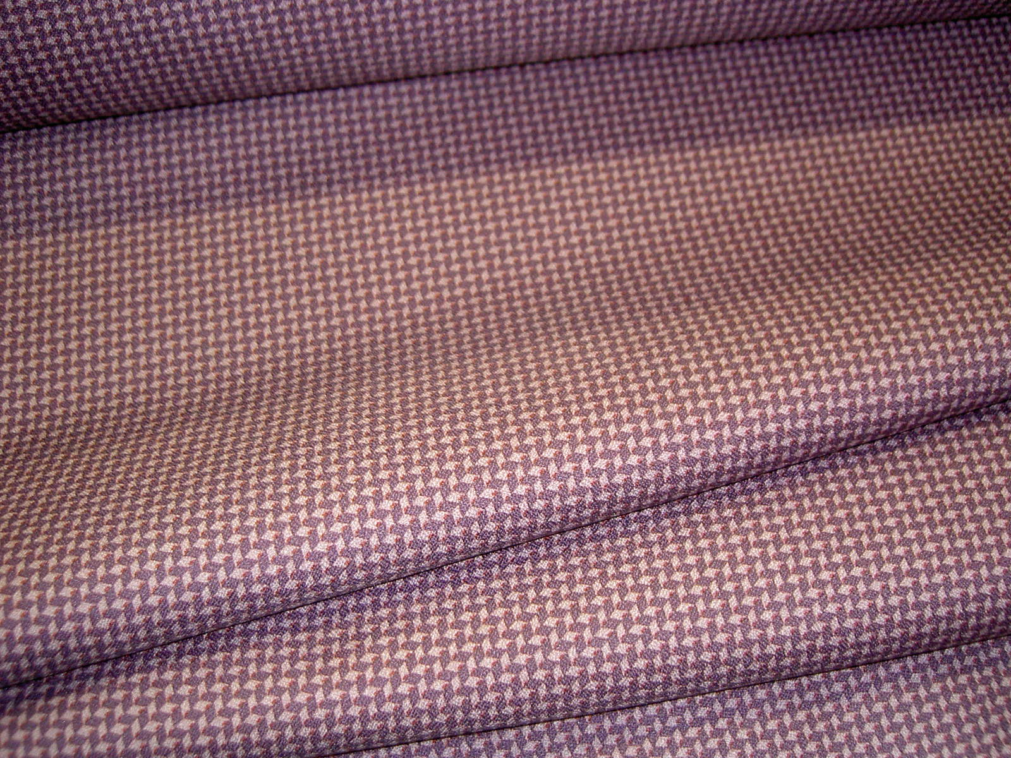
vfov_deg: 36.8
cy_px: 379
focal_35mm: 39
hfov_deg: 47.9
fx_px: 1139
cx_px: 506
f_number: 2.8
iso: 100
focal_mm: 8
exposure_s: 1/59.5
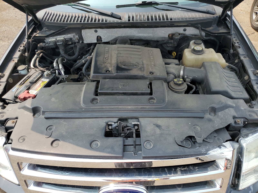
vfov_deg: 53.1
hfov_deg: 67.3
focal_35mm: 26
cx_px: 129
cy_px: 96
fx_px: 194
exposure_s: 1/1111
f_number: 1.5
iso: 50
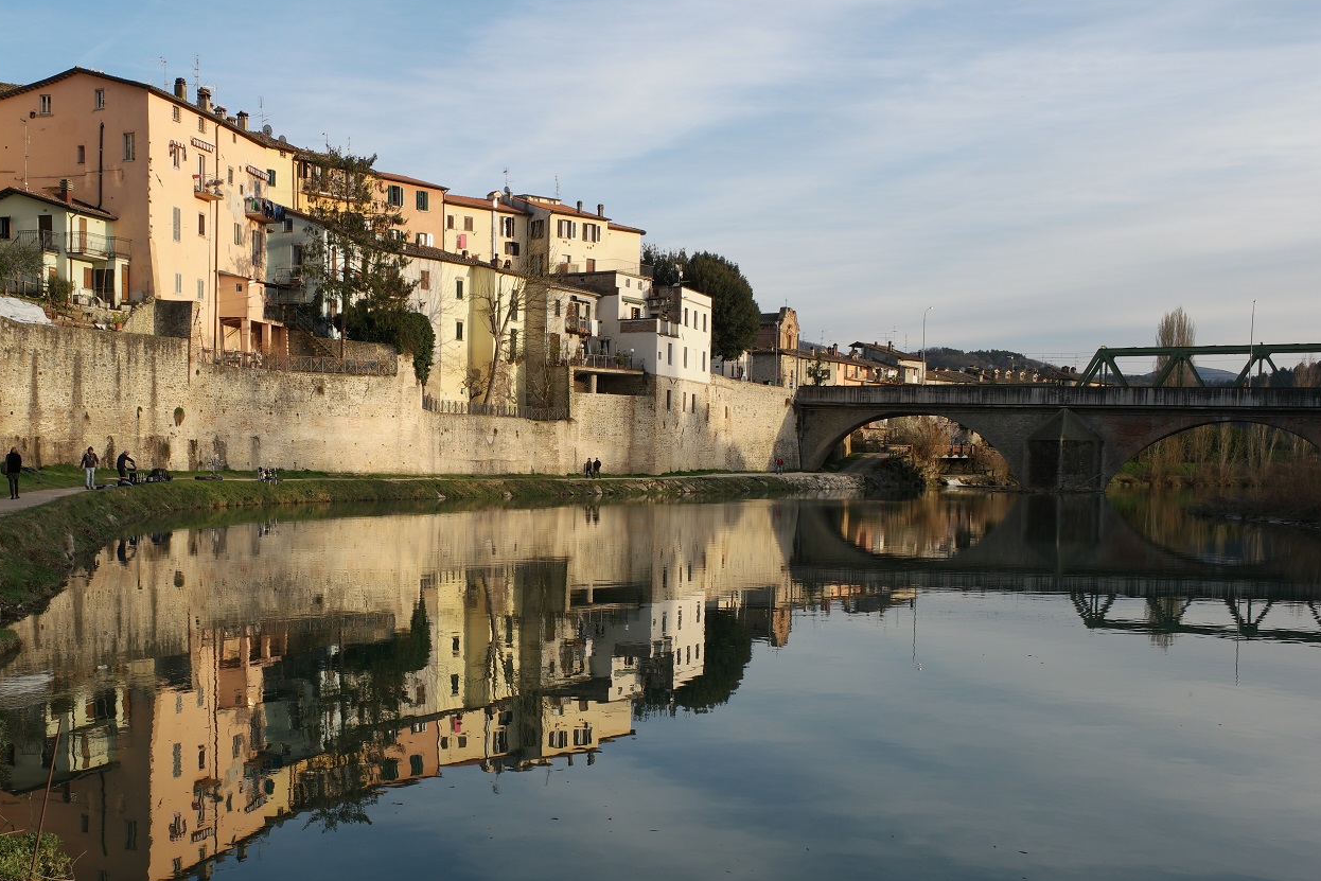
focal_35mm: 39
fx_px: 1431
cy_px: 565
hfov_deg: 49.0
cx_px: 489
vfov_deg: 34.0
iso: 100
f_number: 8
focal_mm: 20
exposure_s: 1/80
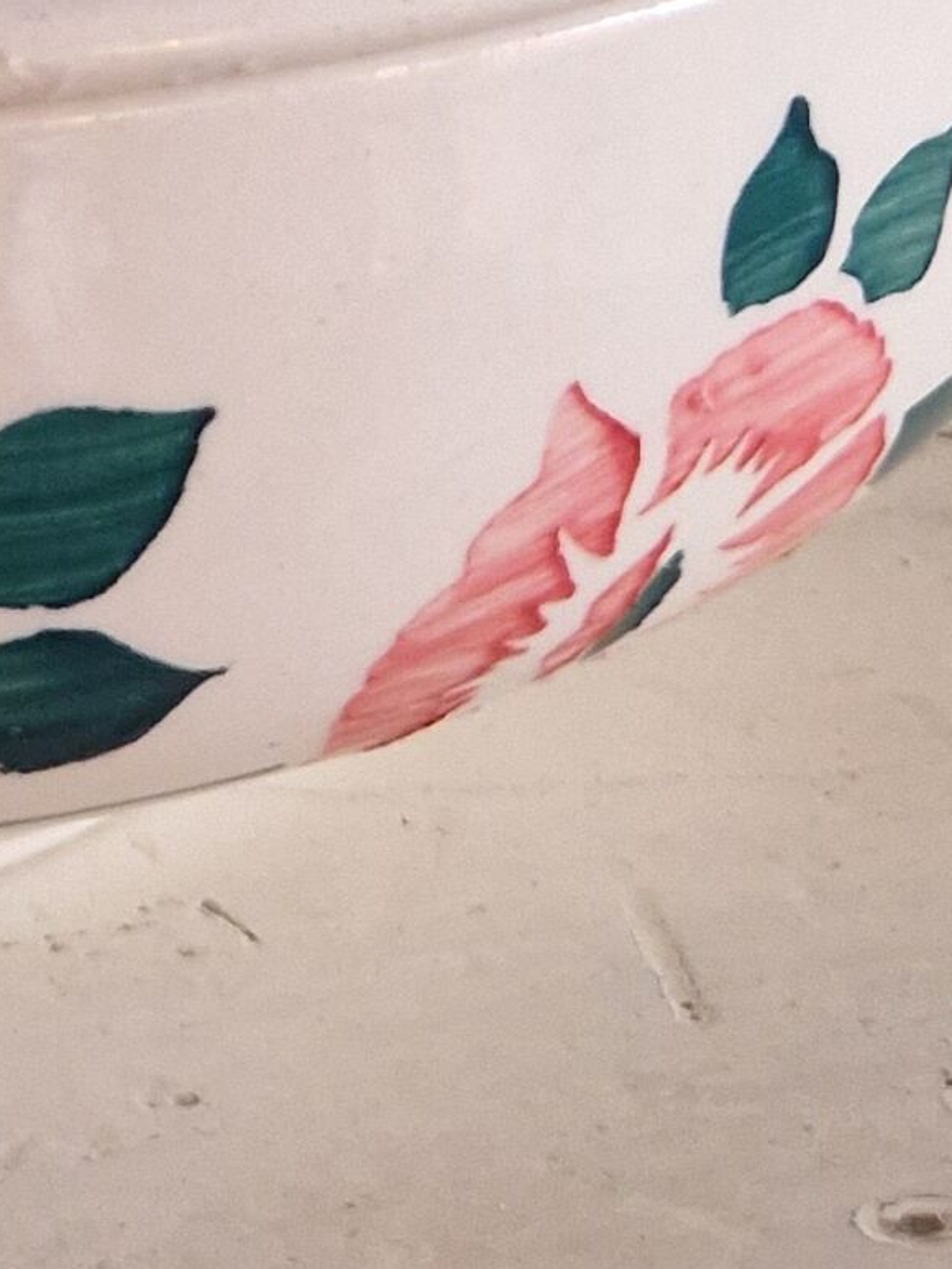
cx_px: -670
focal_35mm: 119
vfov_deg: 14.0
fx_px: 4362
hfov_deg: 11.7
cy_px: -1236
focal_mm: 5.4
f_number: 1.8
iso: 500
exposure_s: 1/100
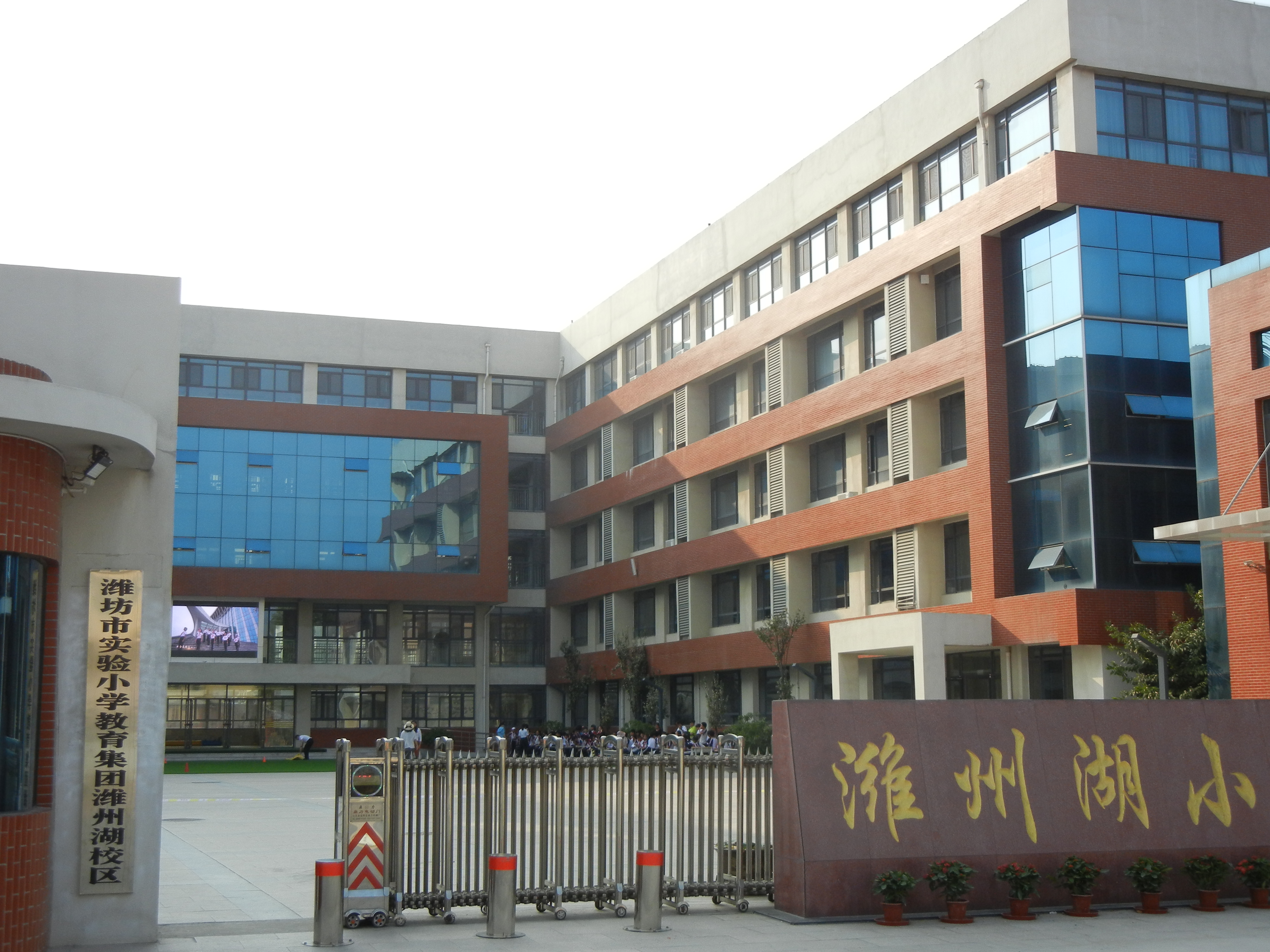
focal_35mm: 45
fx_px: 1651
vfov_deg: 32.2
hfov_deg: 42.1
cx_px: 635
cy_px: 476
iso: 160
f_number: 3.8
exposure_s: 1/656
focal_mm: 8.1
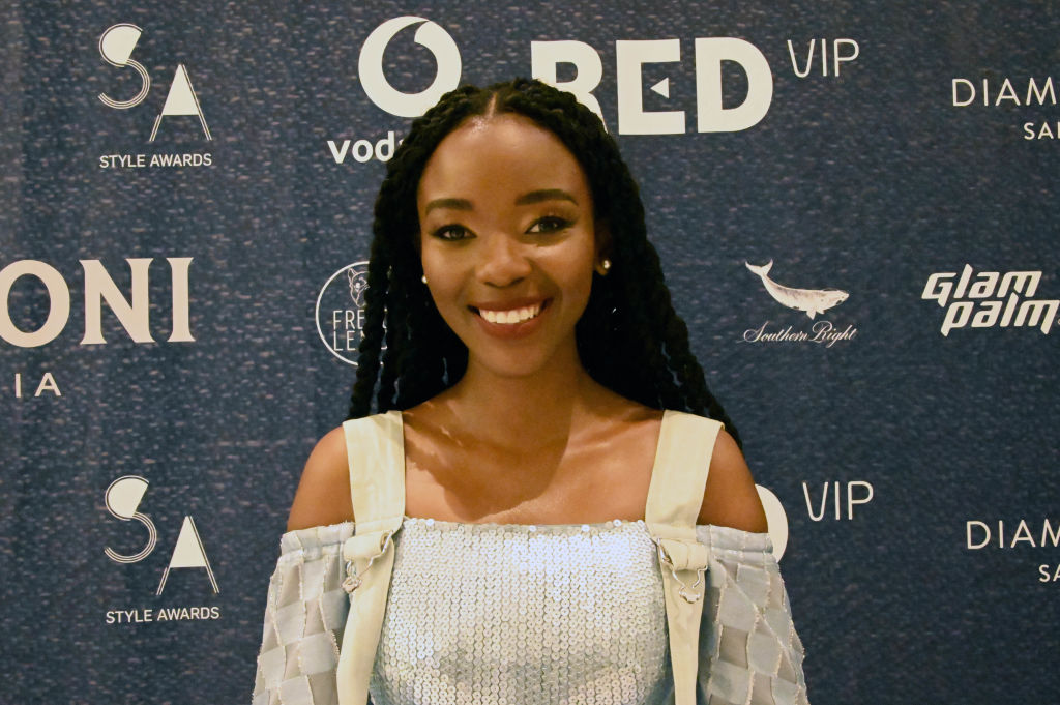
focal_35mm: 42
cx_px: 530
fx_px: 1236
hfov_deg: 46.4
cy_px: 352
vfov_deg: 31.8
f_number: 22
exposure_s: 1/50
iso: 51200
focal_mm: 42
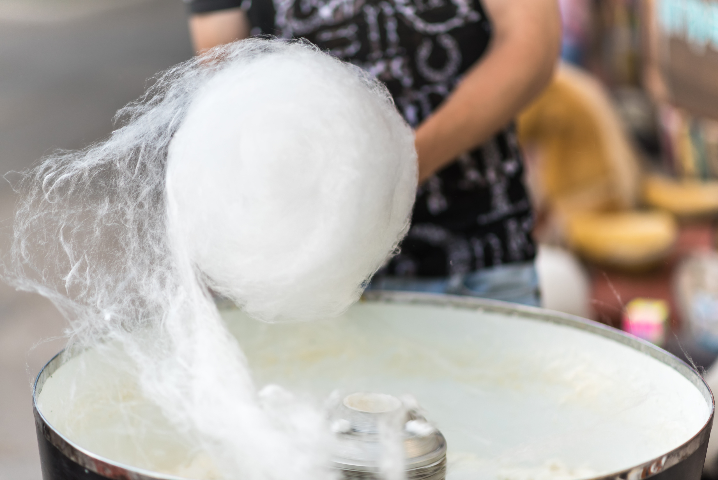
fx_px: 1696
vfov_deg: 16.1
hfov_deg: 23.9
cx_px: 359
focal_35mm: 85
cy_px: 240
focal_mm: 85
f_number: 1.8
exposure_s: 1/3200
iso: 200
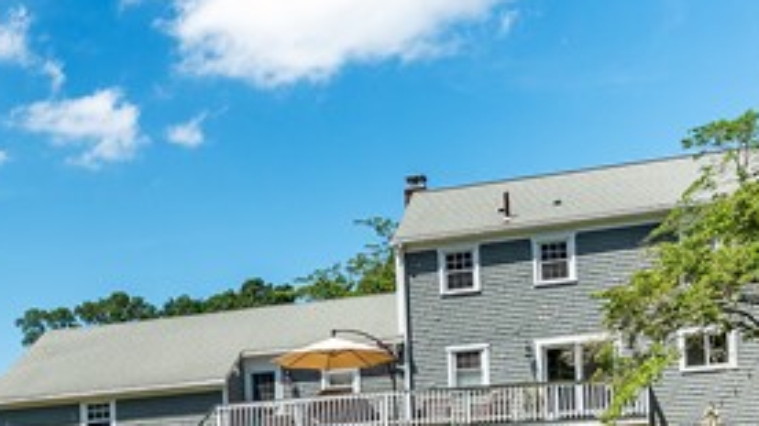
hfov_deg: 30.3
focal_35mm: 66
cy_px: 412
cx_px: 50
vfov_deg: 17.9
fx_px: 1328
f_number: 6.3
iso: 100
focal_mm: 16
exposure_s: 1/250
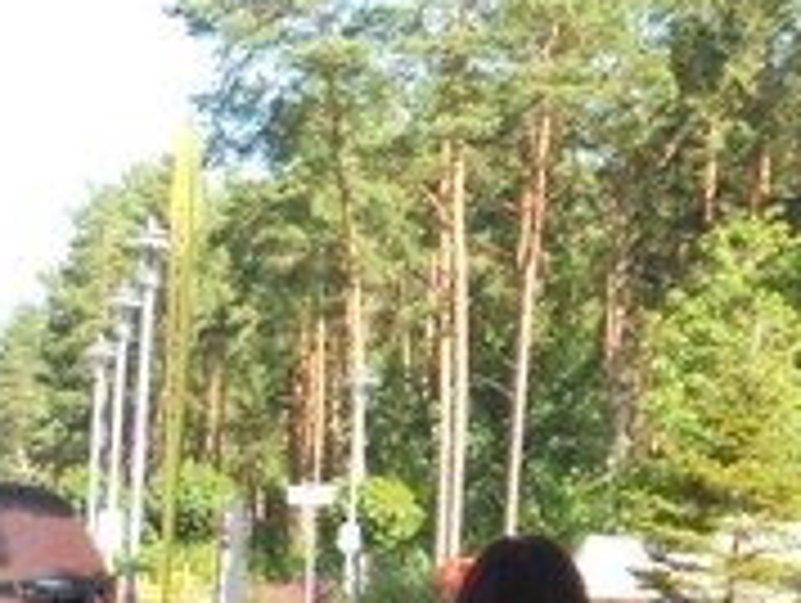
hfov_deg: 9.7
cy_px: 1048
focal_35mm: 194
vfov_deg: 7.5
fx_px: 4495
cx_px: -634
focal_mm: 9.8
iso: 80
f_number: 4.8
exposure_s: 1/80
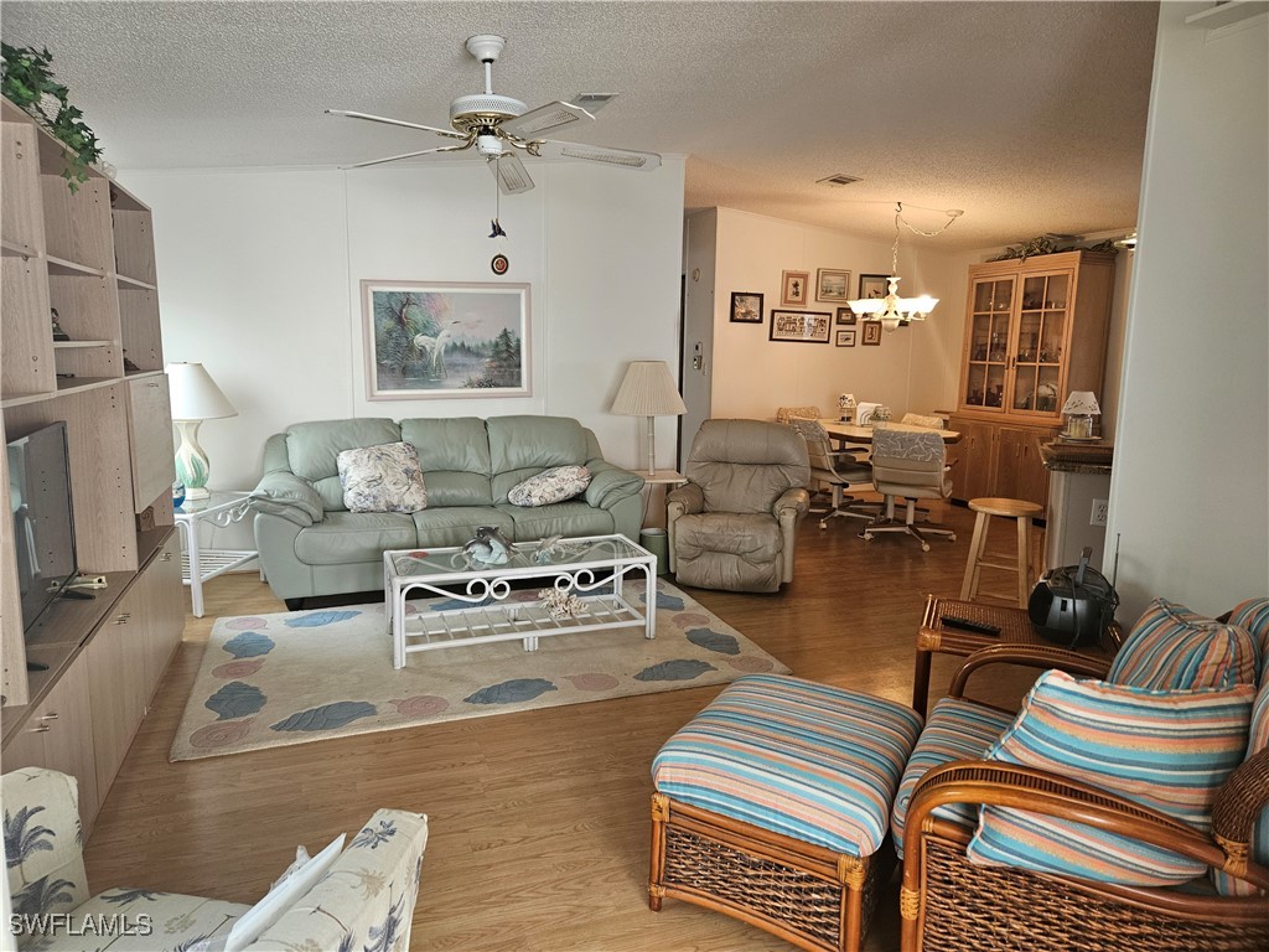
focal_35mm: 23
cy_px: 476
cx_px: 634
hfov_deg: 73.9
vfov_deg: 58.9
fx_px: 843
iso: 160
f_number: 1.8
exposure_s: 1/120
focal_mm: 5.4
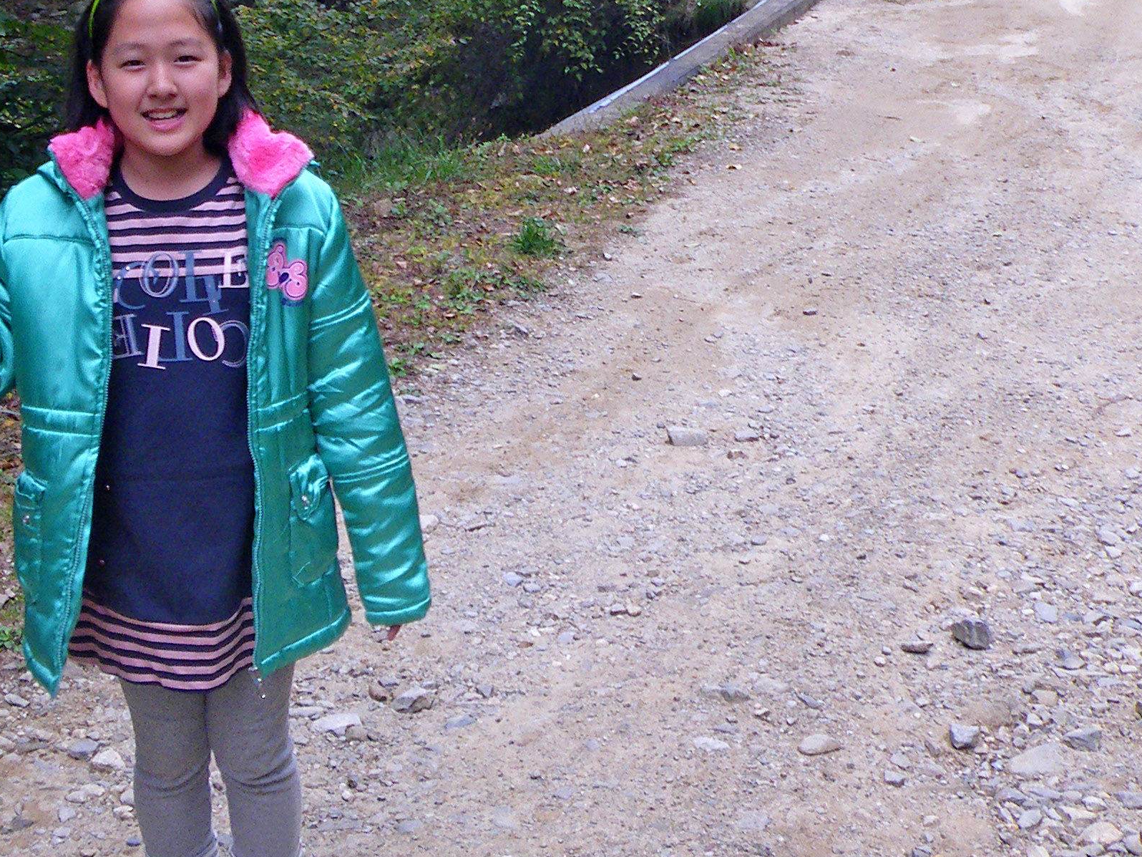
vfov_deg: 22.6
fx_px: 2111
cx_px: 643
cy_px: 168
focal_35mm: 64
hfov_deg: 30.2
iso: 100
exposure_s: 1/50
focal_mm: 5
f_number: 3.5
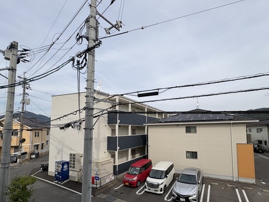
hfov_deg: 90.2
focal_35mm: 17
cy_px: 122
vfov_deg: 73.9
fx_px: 132
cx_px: 157
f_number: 2.2
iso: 50
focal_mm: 2.22
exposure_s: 1/2208
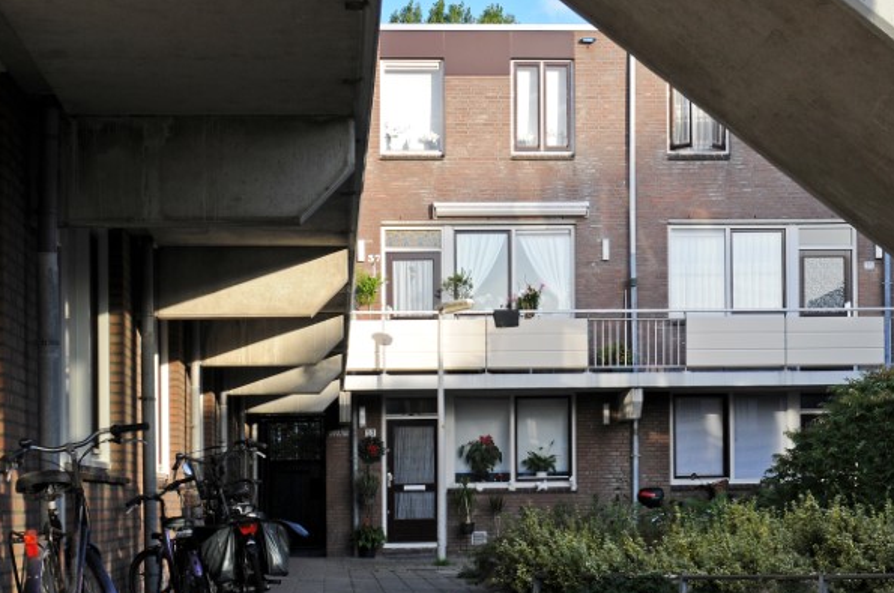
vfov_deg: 18.0
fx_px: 1856
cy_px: 452
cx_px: 470
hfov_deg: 27.1
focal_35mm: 75
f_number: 5.6
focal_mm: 29
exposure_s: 1/320
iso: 200
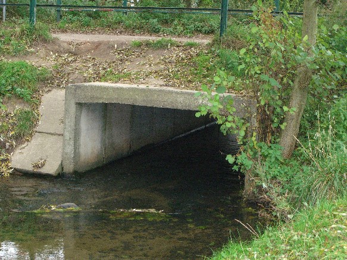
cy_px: 130
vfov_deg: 18.4
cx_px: 174
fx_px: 802
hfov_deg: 24.4
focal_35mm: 80
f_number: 4.4
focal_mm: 16.6
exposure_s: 1/60
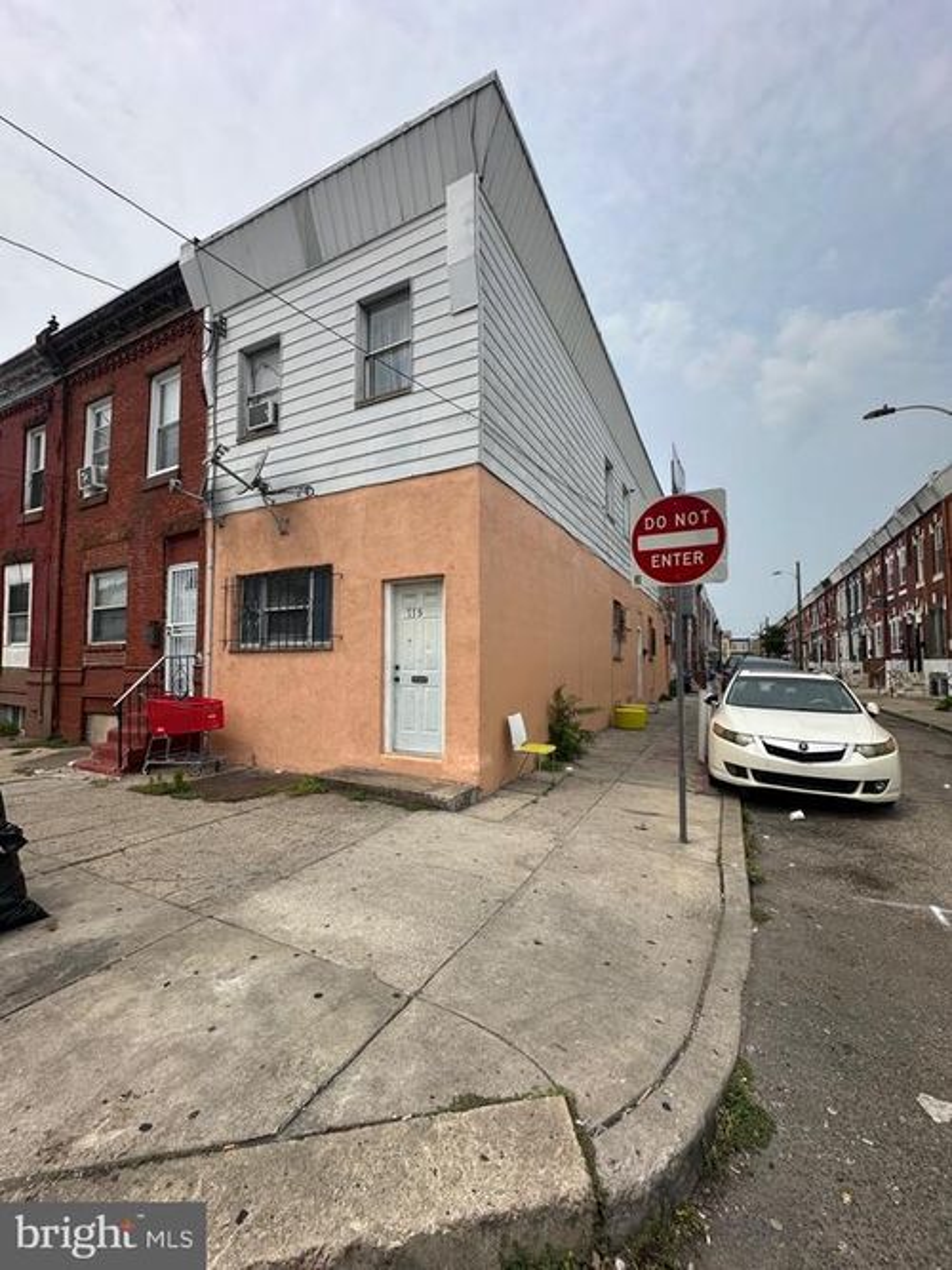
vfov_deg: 102.1
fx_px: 514
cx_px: 476
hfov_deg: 85.7
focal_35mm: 14
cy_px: 635
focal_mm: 2.22
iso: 40
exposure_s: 1/2681
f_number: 2.2
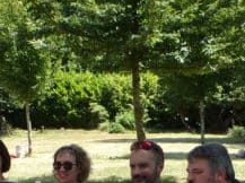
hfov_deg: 12.4
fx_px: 1123
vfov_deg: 9.1
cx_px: 156
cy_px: 262
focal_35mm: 159
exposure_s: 1/250
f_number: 3.4
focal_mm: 7.6
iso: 80
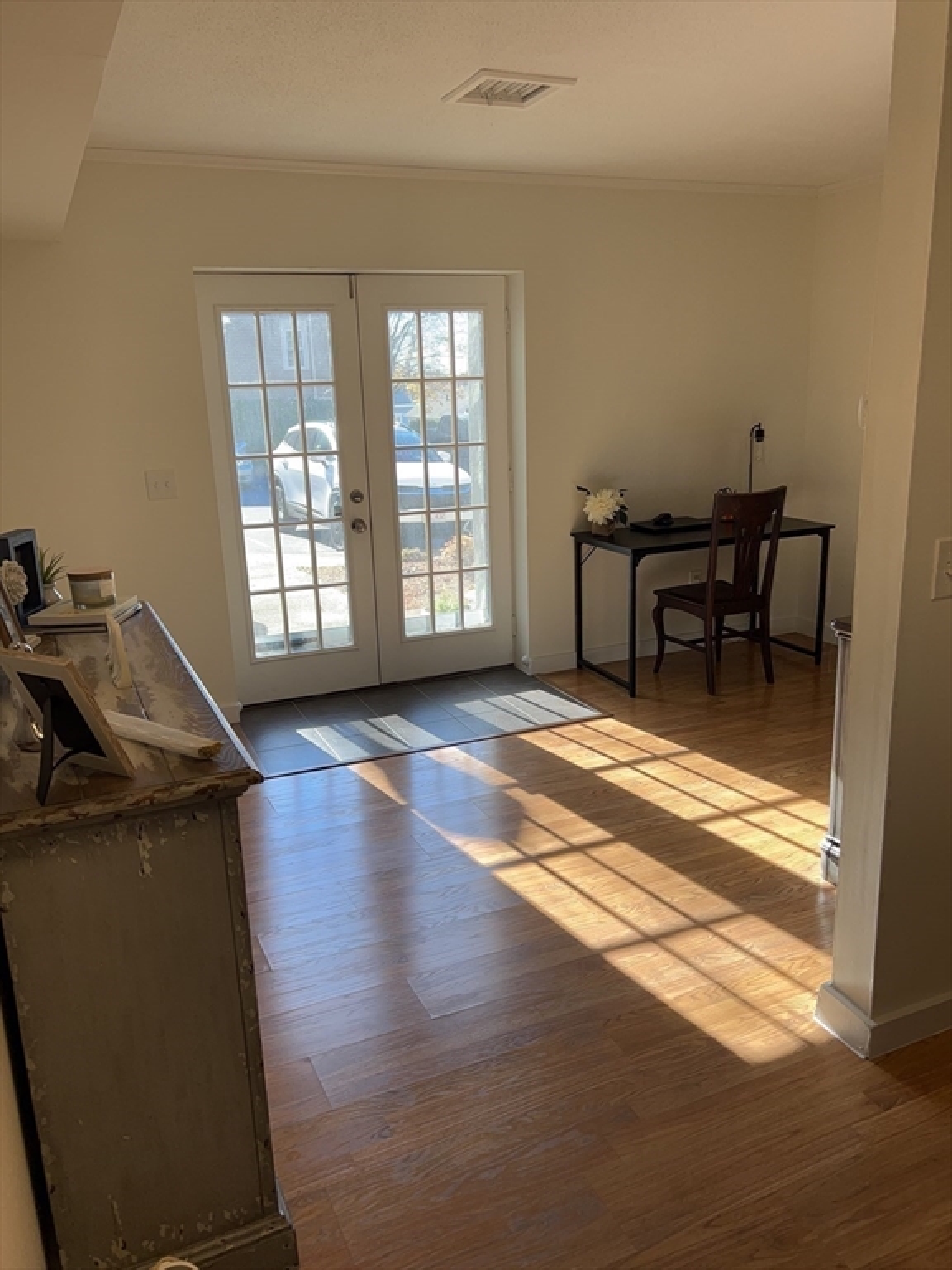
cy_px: 635
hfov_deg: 53.1
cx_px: 476
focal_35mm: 26
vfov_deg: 67.3
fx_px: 953
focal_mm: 5.7
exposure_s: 1/193
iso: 40
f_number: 1.5
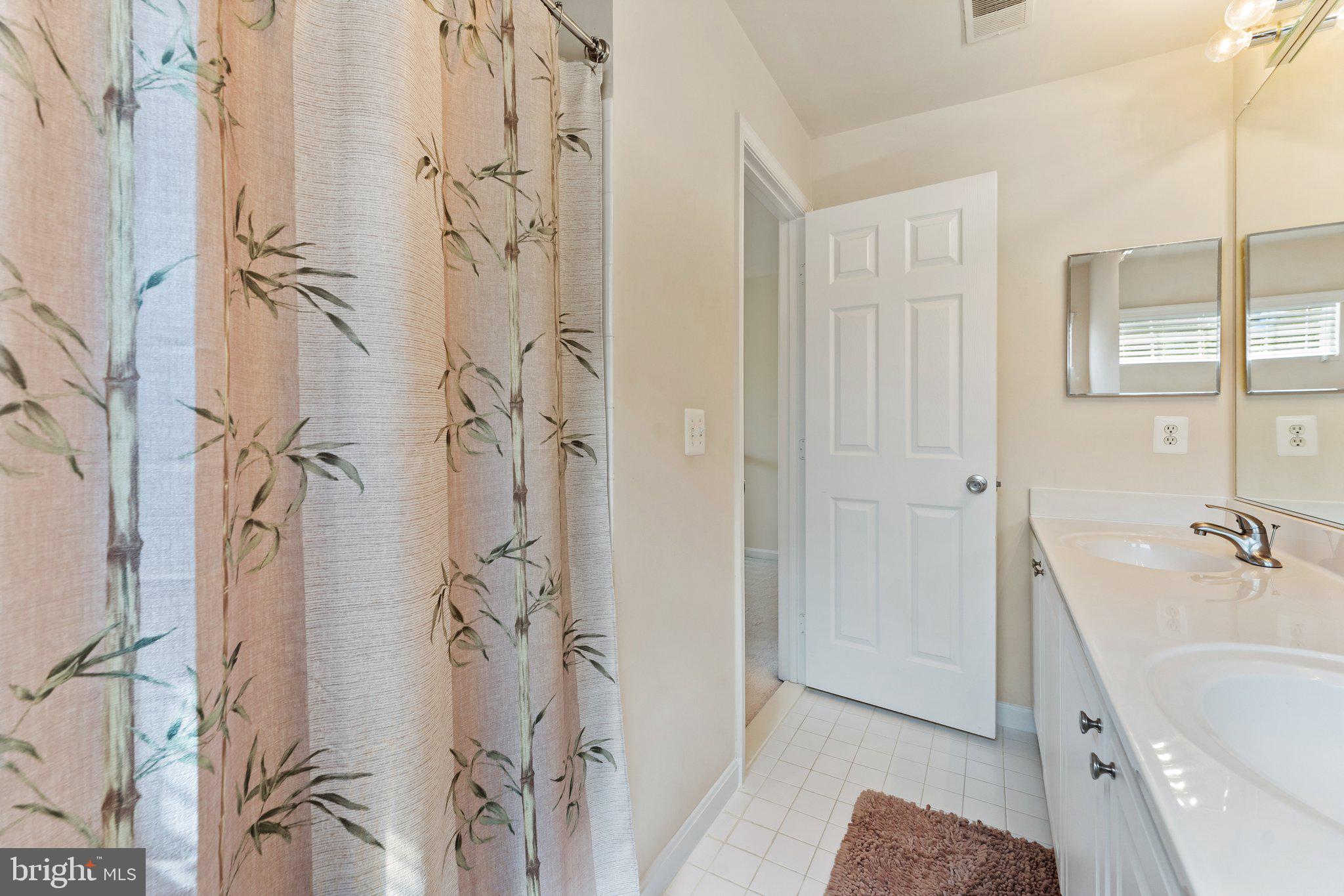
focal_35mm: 14
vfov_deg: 81.2
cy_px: 448
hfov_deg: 104.3
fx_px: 523
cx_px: 672
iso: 500
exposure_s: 1/30
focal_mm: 14
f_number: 8
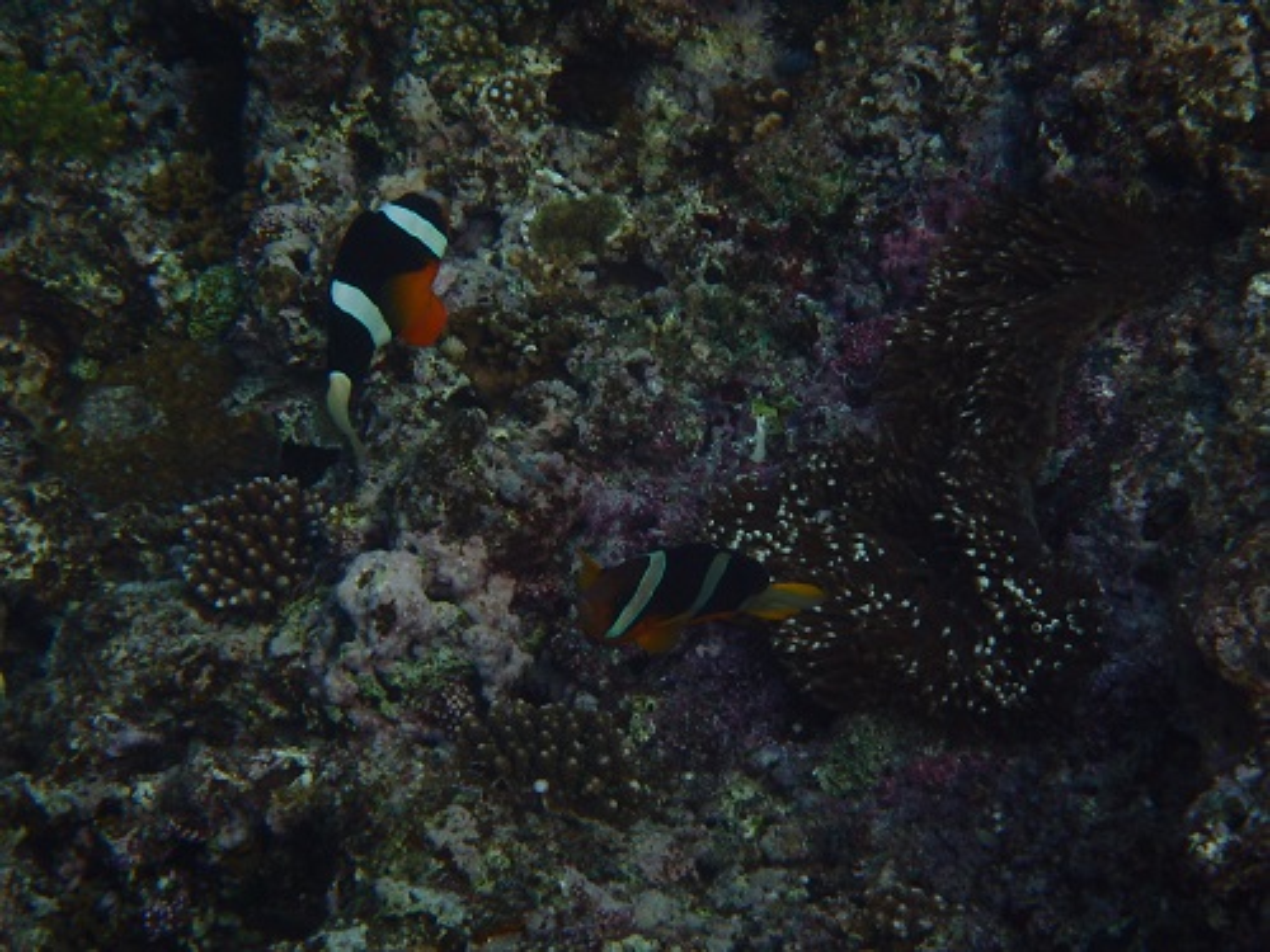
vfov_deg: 10.6
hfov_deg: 14.1
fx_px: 5136
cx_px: 635
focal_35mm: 140
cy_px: 476
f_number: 5.9
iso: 200
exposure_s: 1/250
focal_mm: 25
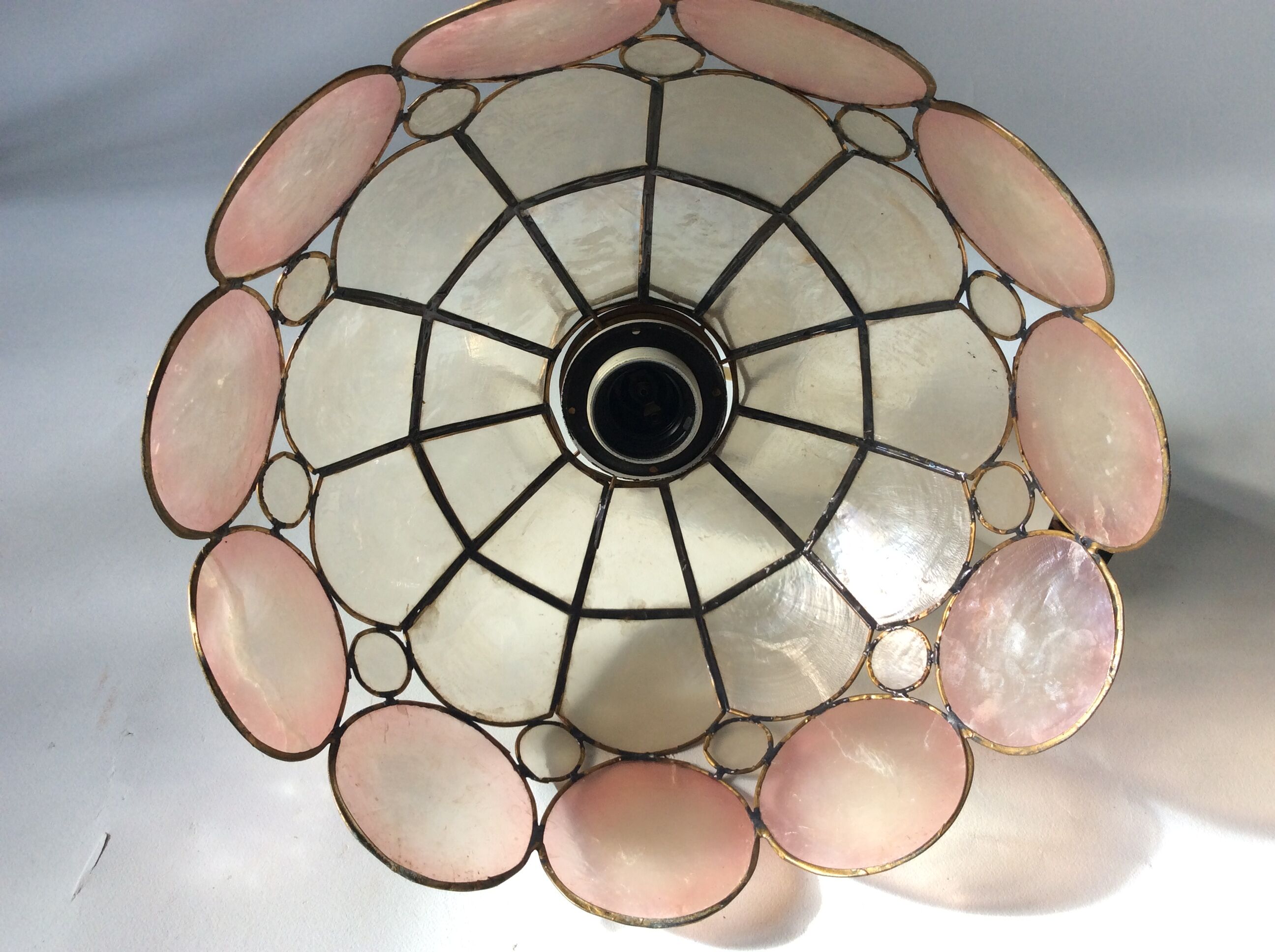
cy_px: 476
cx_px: 638
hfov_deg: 56.9
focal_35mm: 32
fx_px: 1177
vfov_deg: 44.1
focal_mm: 3.3
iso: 32
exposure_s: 1/100
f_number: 2.4
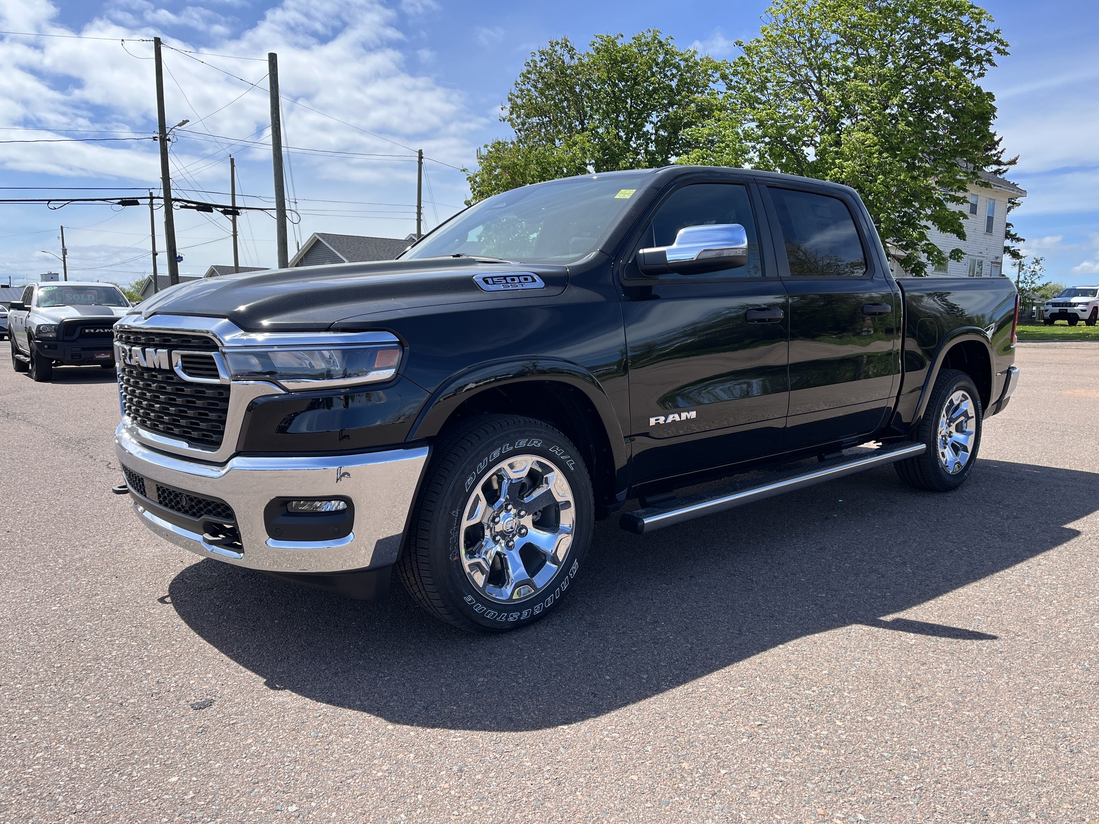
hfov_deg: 67.3
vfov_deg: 53.1
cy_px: 412
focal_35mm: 26
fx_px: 825
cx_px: 550
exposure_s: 1/1802
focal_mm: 5.1
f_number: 1.6
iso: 50
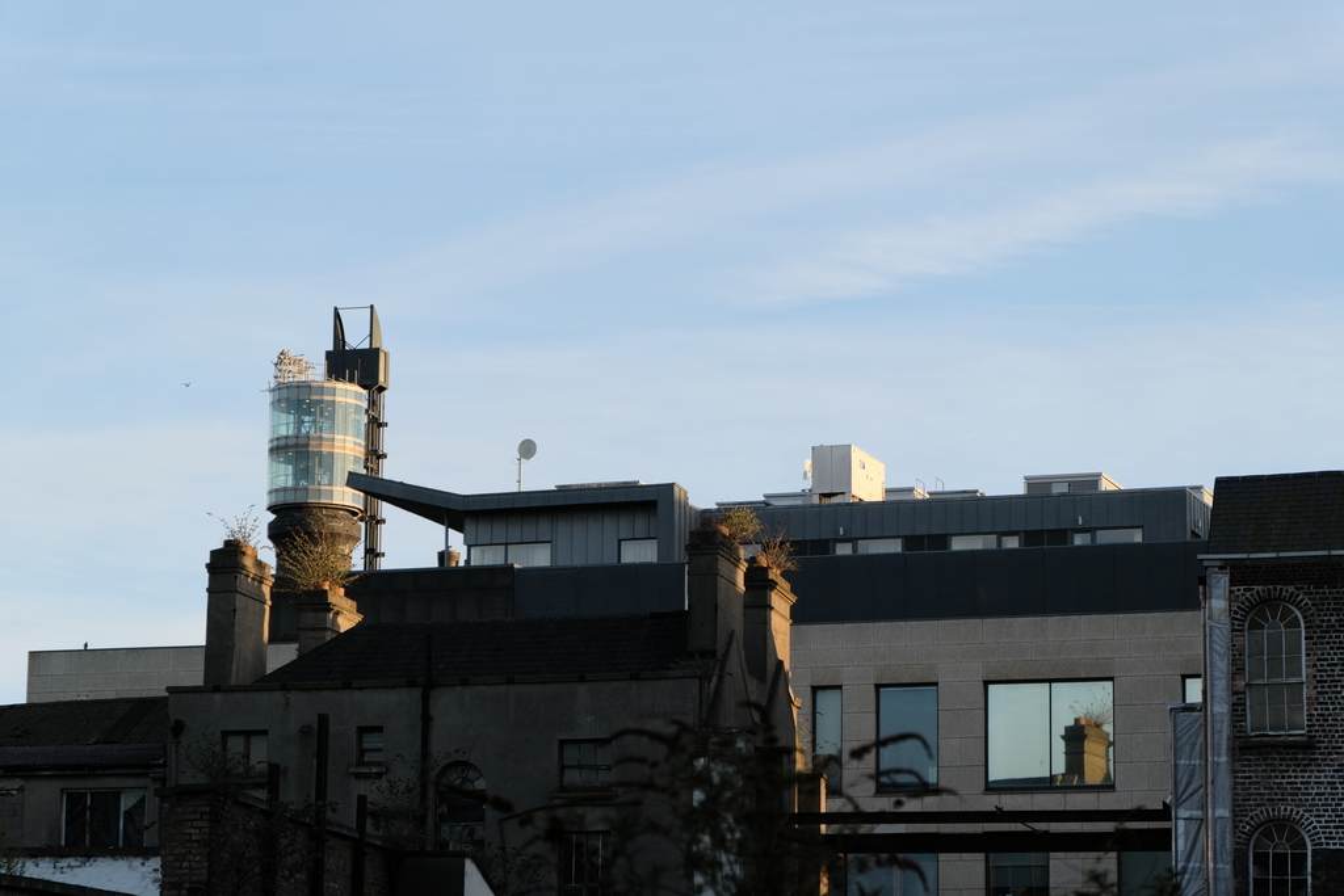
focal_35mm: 105
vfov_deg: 13.0
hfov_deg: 19.5
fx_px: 3920
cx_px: 672
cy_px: 448
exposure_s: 1/2000
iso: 640
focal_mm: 70
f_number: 2.8
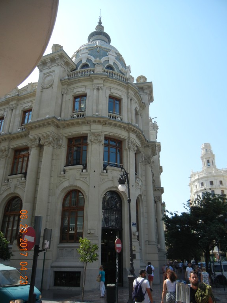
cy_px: 152
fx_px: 262
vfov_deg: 60.0
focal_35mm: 30
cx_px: 114
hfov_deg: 46.8
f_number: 7
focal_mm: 5.4
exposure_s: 1/270
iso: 160
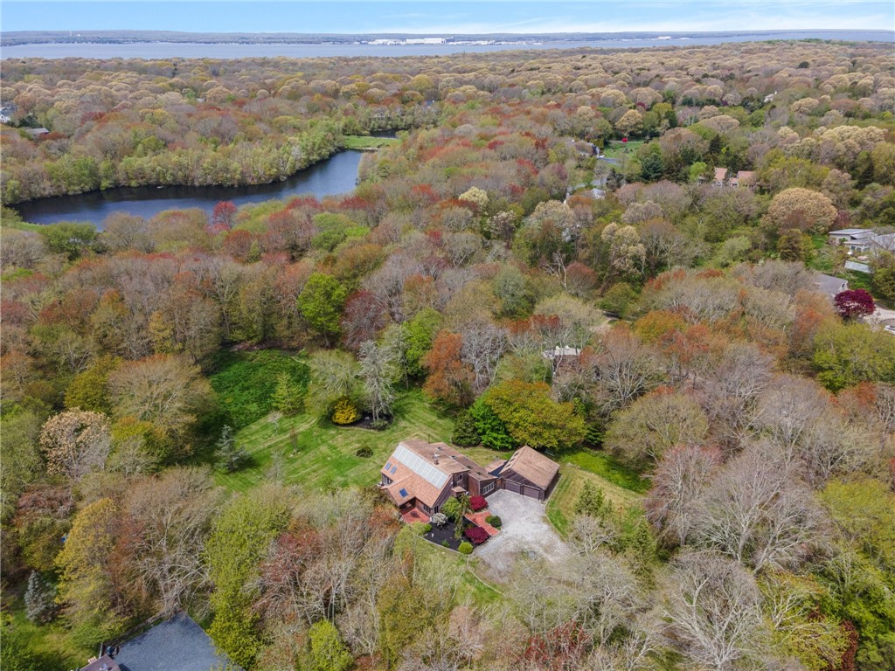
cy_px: 336
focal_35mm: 24
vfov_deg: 56.8
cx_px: 448
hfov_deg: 71.6
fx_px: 621
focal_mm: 4.5
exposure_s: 1/500
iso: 100
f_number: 2.8
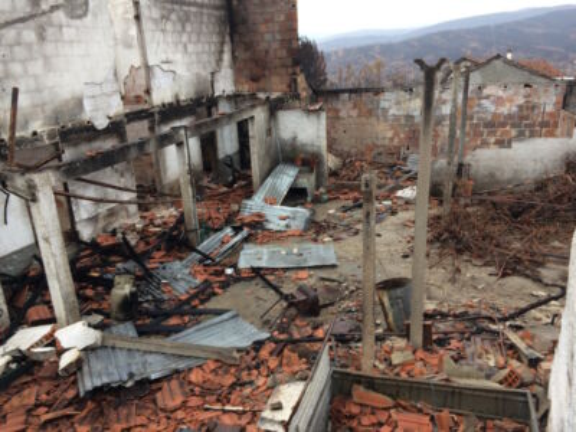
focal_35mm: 29
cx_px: 288
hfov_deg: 61.7
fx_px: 483
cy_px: 216
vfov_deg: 48.2
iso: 32
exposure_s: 1/119
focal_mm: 4.15
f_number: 2.2
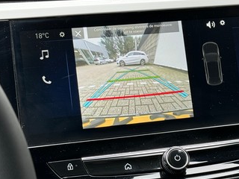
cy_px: 85
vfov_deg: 15.4
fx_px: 663
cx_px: 164
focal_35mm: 96
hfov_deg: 20.4
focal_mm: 6.76
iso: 100
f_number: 1.78
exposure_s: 1/113
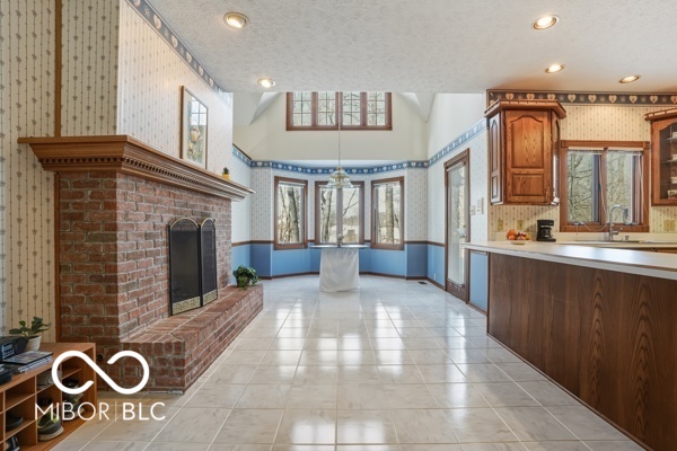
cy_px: 226
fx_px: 301
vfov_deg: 73.7
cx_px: 338
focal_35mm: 16
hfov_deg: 96.7
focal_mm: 16
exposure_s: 1/50
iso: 250
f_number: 9
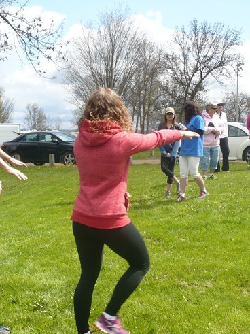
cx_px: 143
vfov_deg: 33.8
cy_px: 174
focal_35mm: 57
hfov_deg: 25.6
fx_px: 549
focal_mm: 5.8
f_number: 8
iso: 100
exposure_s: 1/160
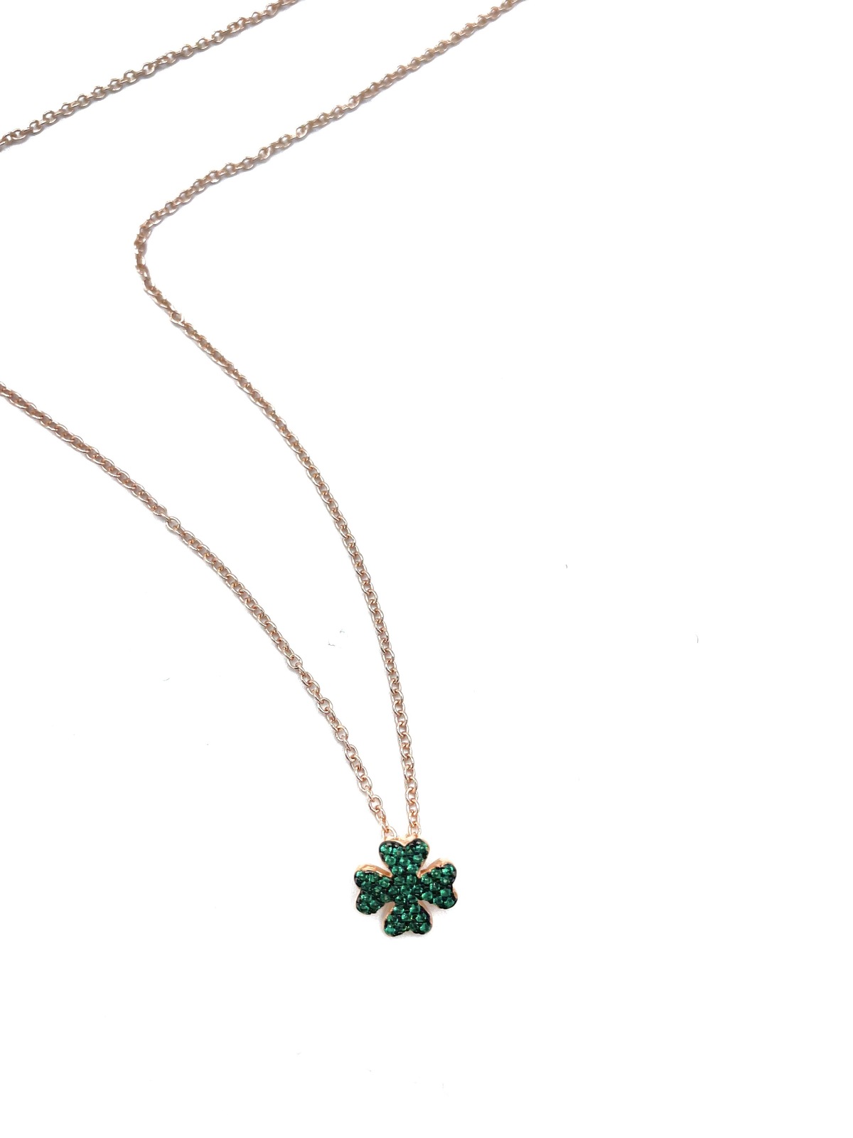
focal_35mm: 26
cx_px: 426
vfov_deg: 67.3
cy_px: 569
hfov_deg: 53.1
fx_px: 854
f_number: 1.6
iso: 32
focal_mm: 4.2
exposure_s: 1/3610
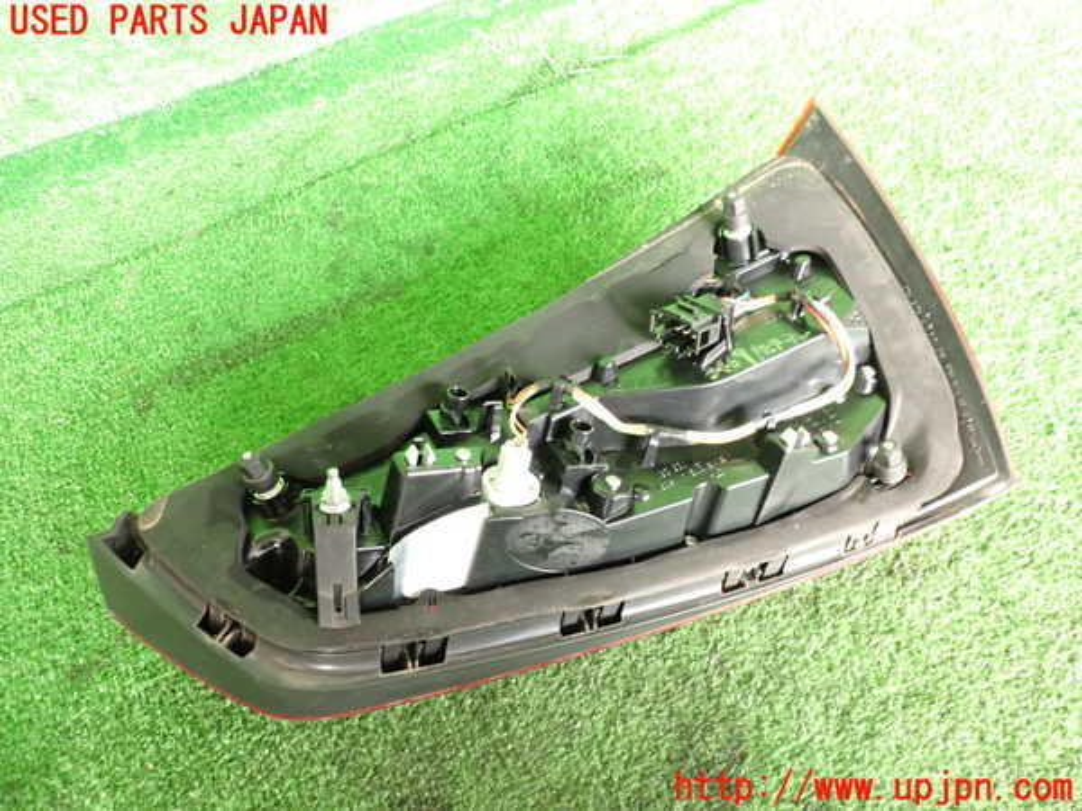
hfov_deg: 60.0
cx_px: 541
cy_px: 406
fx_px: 938
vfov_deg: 46.8
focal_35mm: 30
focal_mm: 5.4
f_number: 2.3
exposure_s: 1/30
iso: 800
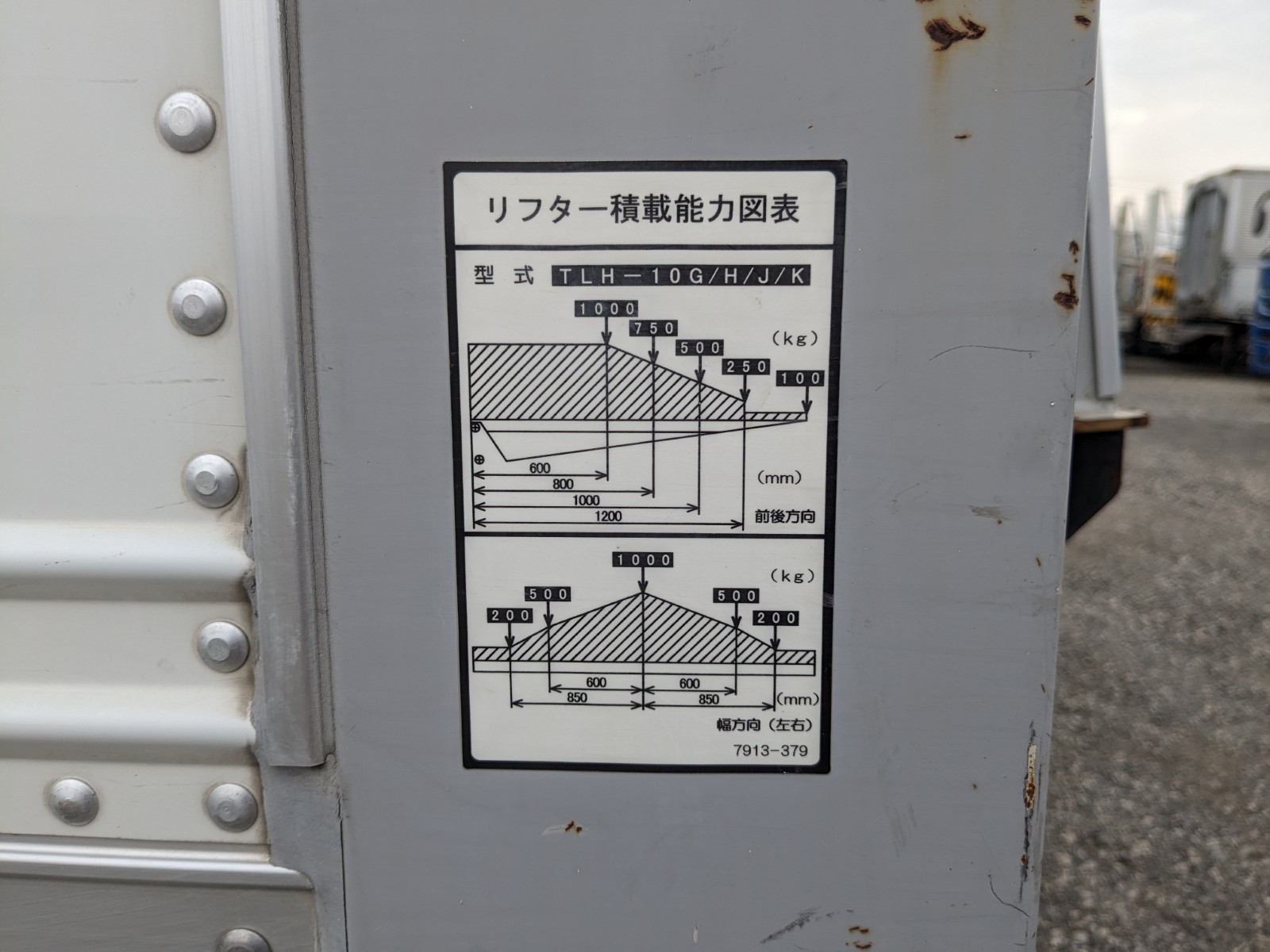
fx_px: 991
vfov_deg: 51.4
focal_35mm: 27
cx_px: 635
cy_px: 476
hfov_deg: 65.3
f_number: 1.73
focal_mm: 4.38
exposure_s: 1/1799
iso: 59
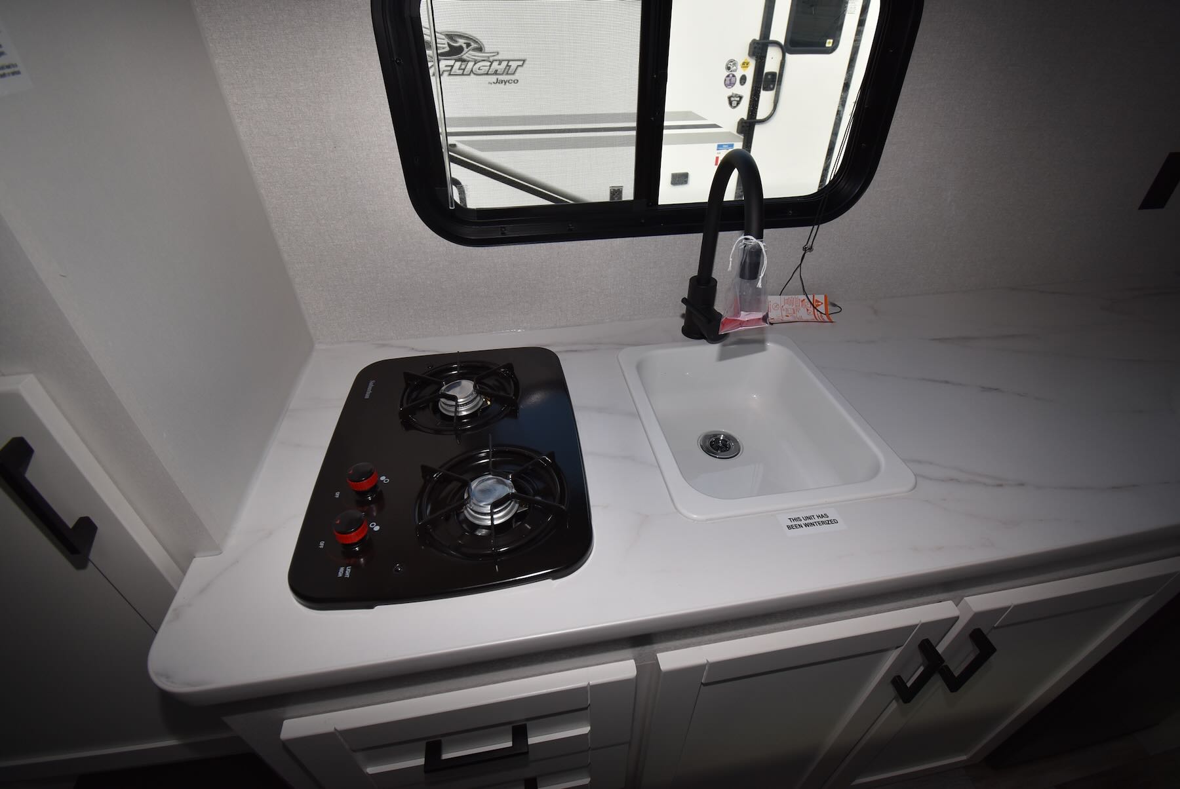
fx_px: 492
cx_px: 590
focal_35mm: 15
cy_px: 394
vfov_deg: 77.5
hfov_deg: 100.3
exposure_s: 1/100
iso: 280
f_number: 5
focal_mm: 10
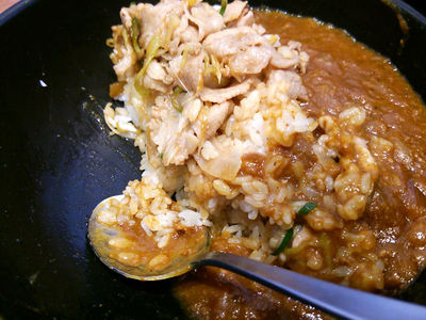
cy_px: 160
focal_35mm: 30
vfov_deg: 46.8
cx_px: 213
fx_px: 369
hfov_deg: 60.0
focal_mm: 4.06
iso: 200
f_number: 1.94
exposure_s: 1/50
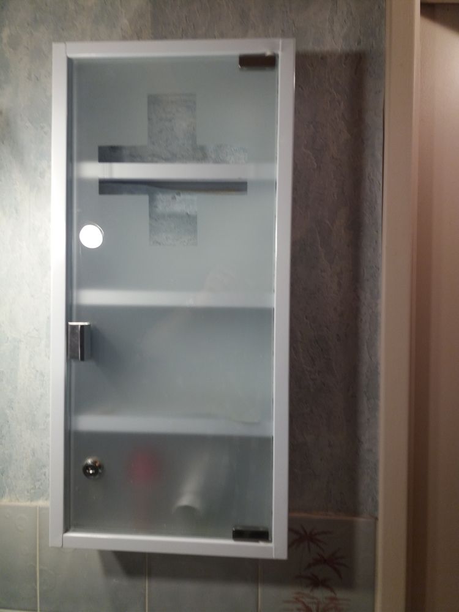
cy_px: 306
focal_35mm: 28
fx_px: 495
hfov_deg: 49.7
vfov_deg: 63.4
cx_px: 230
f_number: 1.9
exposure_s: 1/33
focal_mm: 3.7
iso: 64
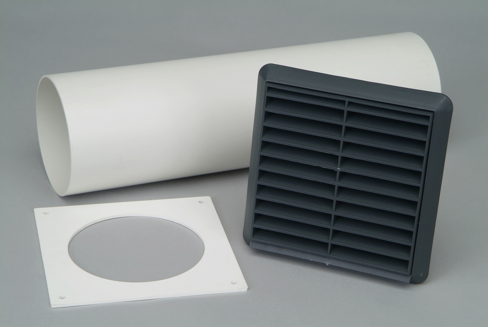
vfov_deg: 13.9
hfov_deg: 20.6
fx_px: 1343
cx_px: 244
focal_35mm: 99
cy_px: 164
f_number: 16
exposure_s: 1/90
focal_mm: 66
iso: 100
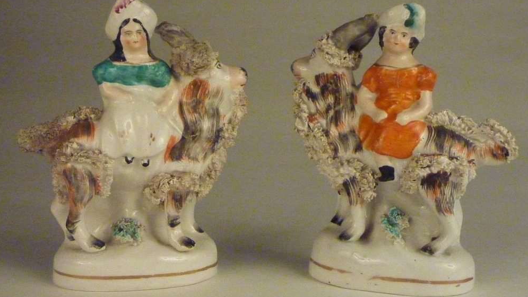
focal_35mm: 46
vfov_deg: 26.0
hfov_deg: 44.6
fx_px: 644
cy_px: 151
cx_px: 264
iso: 1600
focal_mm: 6.9
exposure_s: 1/640
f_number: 5.6
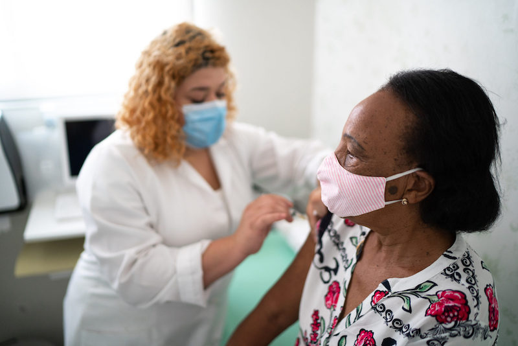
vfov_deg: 37.9
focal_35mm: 35
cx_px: 259
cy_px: 173
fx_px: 504
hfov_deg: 54.4
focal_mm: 35
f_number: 1.4
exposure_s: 1/250
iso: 500
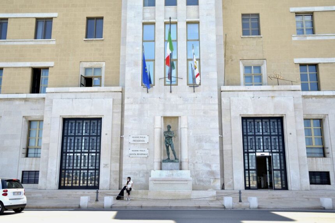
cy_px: 112
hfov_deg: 58.7
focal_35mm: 32
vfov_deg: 41.1
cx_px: 168
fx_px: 298
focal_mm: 32
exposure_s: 1/640
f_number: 5.6
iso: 400
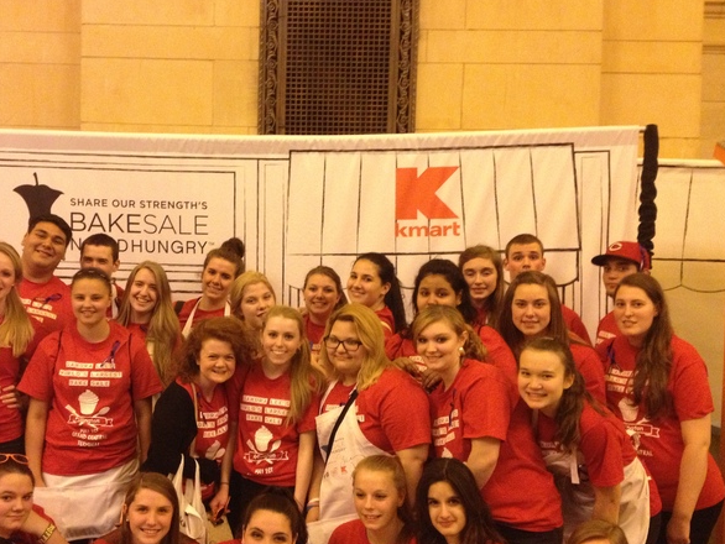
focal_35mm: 43
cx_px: 296
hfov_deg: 43.6
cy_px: 299
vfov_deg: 33.6
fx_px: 901
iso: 500
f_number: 2.4
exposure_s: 1/15
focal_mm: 4.28
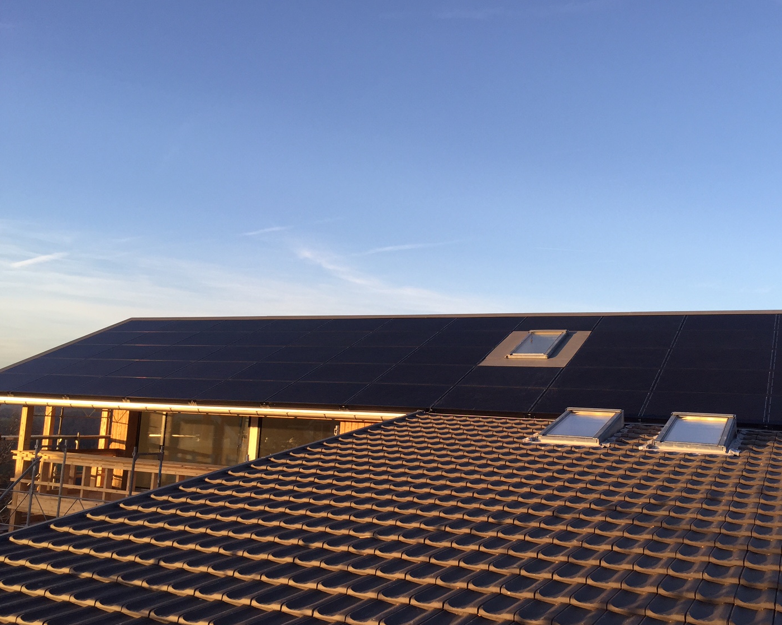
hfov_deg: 54.0
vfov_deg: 44.5
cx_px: 454
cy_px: 324
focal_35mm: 33
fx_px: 764
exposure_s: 1/444
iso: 32
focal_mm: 4.15
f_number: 2.2
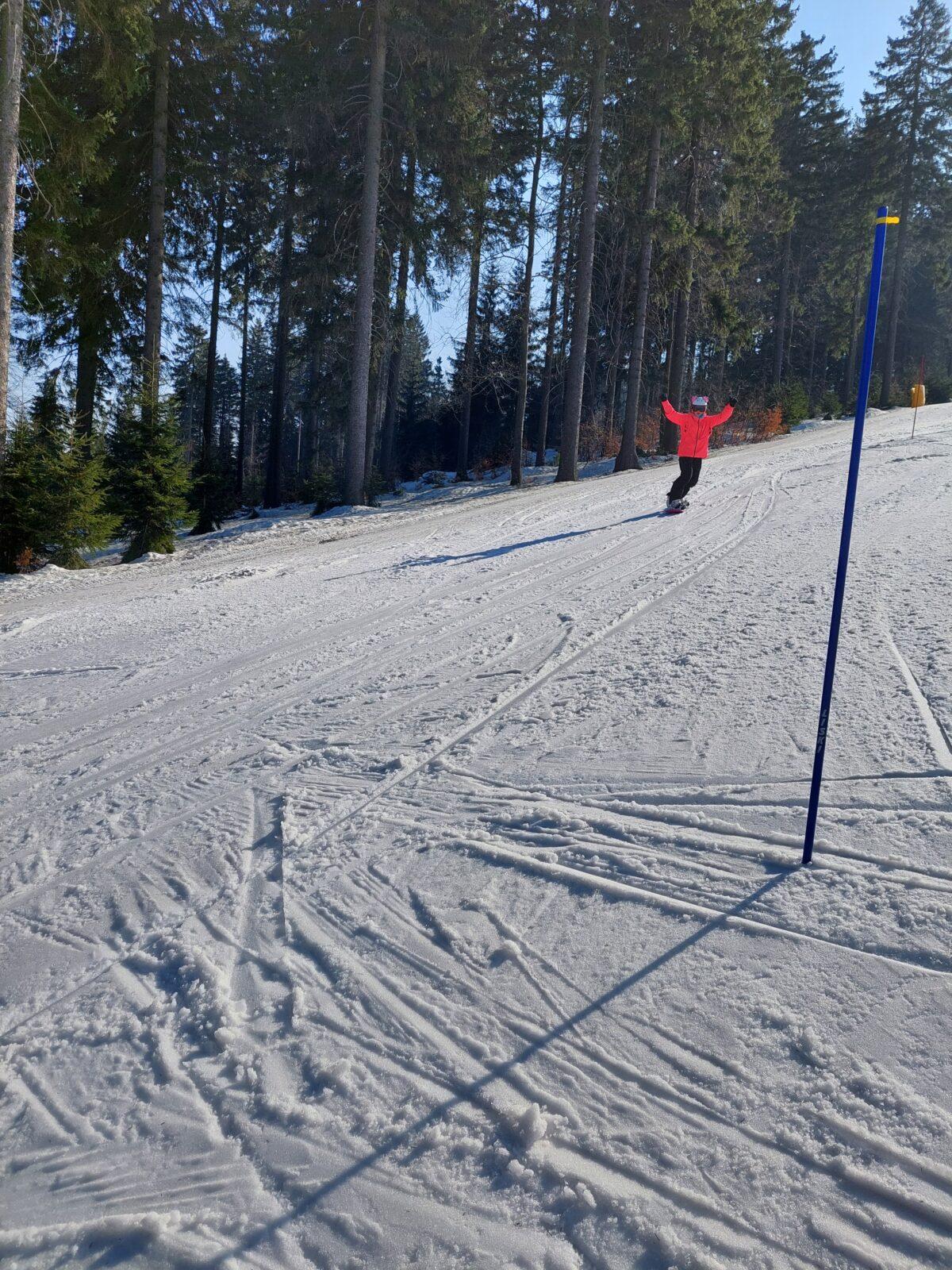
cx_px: 476
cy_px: 635
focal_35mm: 24
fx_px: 880
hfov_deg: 56.8
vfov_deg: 71.6
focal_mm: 5.23
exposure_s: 1/3103
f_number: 1.8
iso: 40
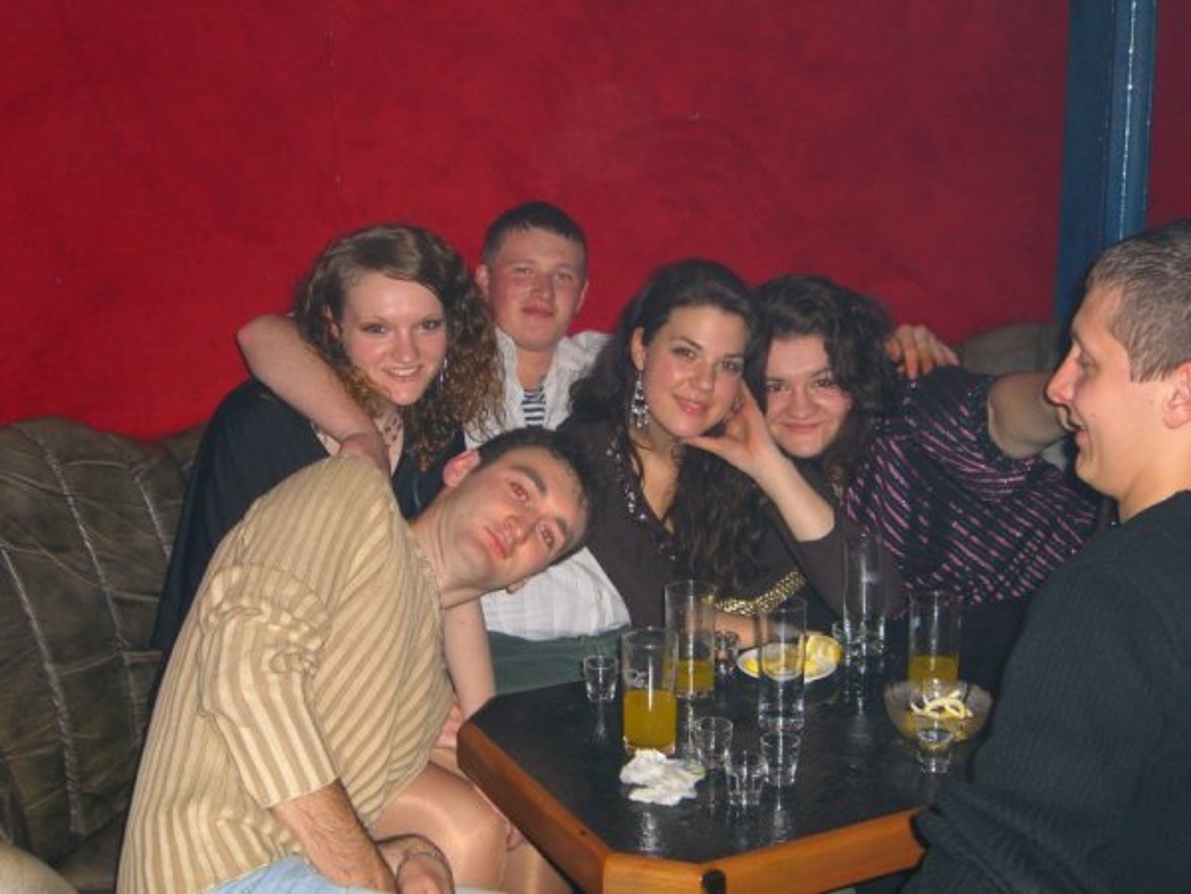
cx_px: 596
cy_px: 447
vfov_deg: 31.5
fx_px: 1583
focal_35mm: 46
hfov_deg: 41.2
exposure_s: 1/60
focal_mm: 9.5
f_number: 3.1
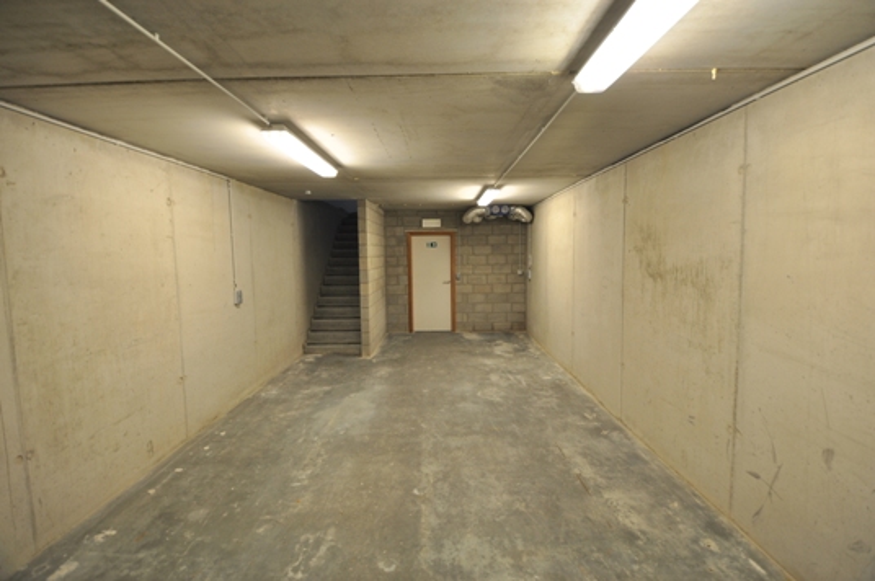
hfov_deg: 100.5
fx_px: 364
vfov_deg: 77.2
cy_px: 290
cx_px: 438
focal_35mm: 15
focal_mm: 10
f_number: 3.5
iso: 200
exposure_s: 1/15
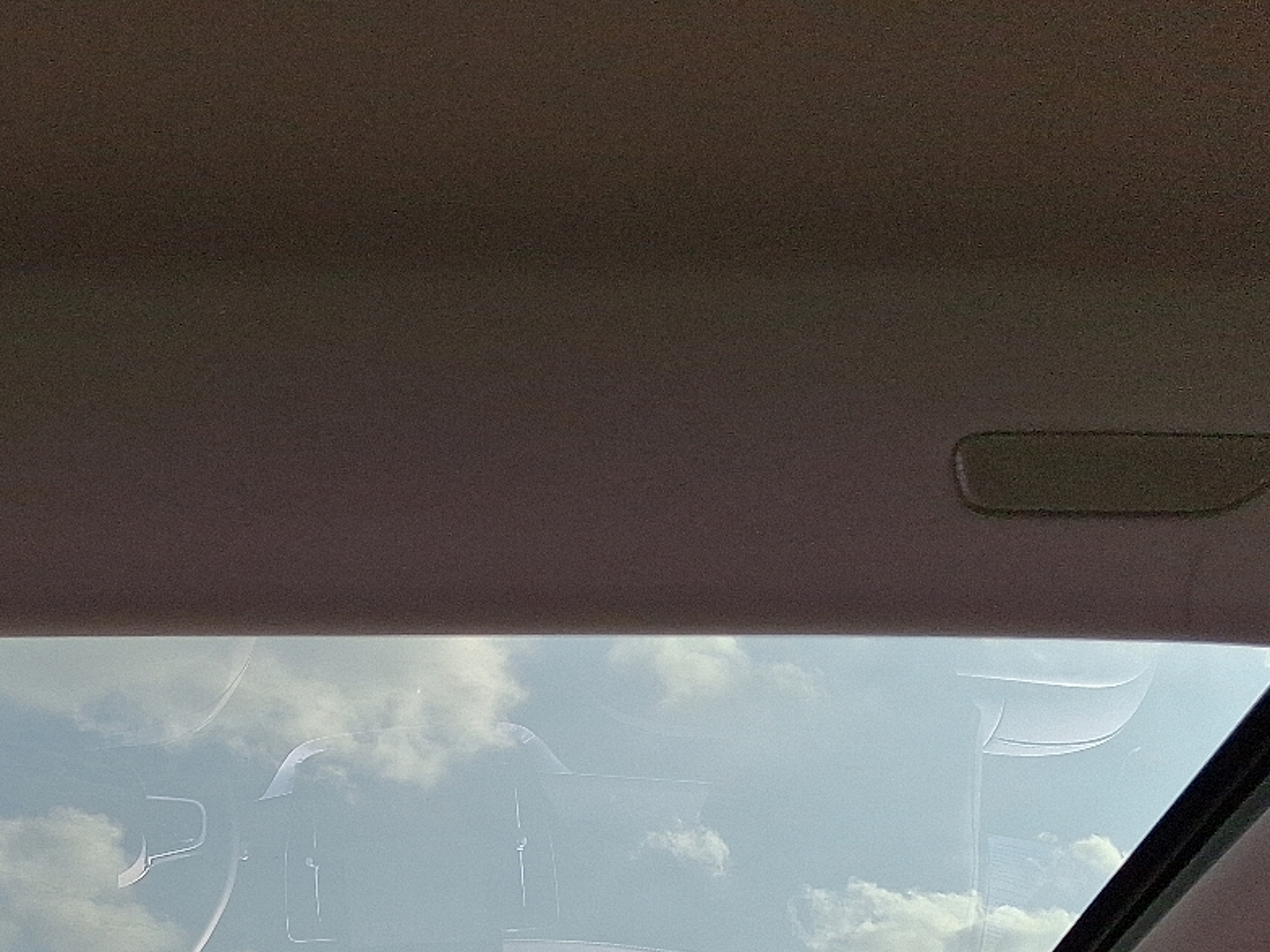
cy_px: 963
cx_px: 353
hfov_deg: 36.8
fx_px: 1871
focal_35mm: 51
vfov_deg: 26.9
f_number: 1.8
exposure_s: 1/222
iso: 25
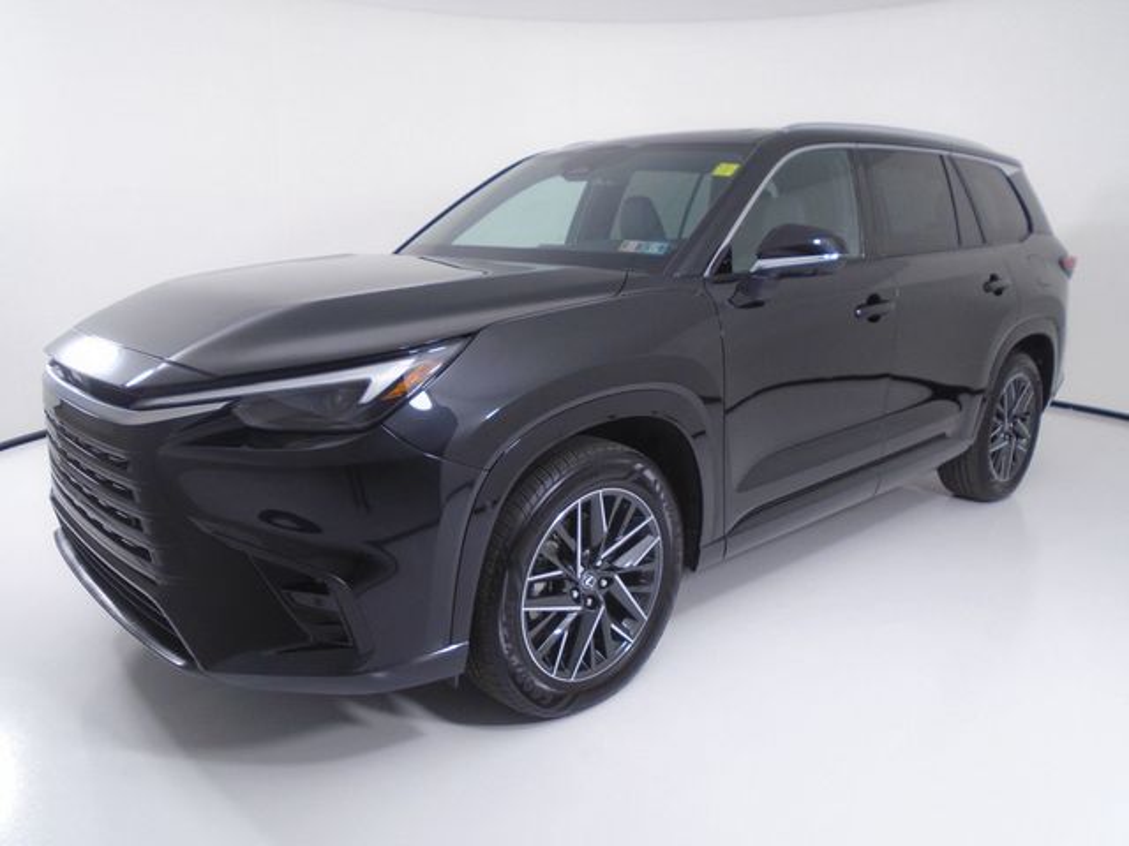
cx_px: 564
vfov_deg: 53.1
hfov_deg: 67.3
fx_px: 848
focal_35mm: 26
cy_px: 423
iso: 100
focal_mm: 4.6
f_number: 3.2
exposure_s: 1/80
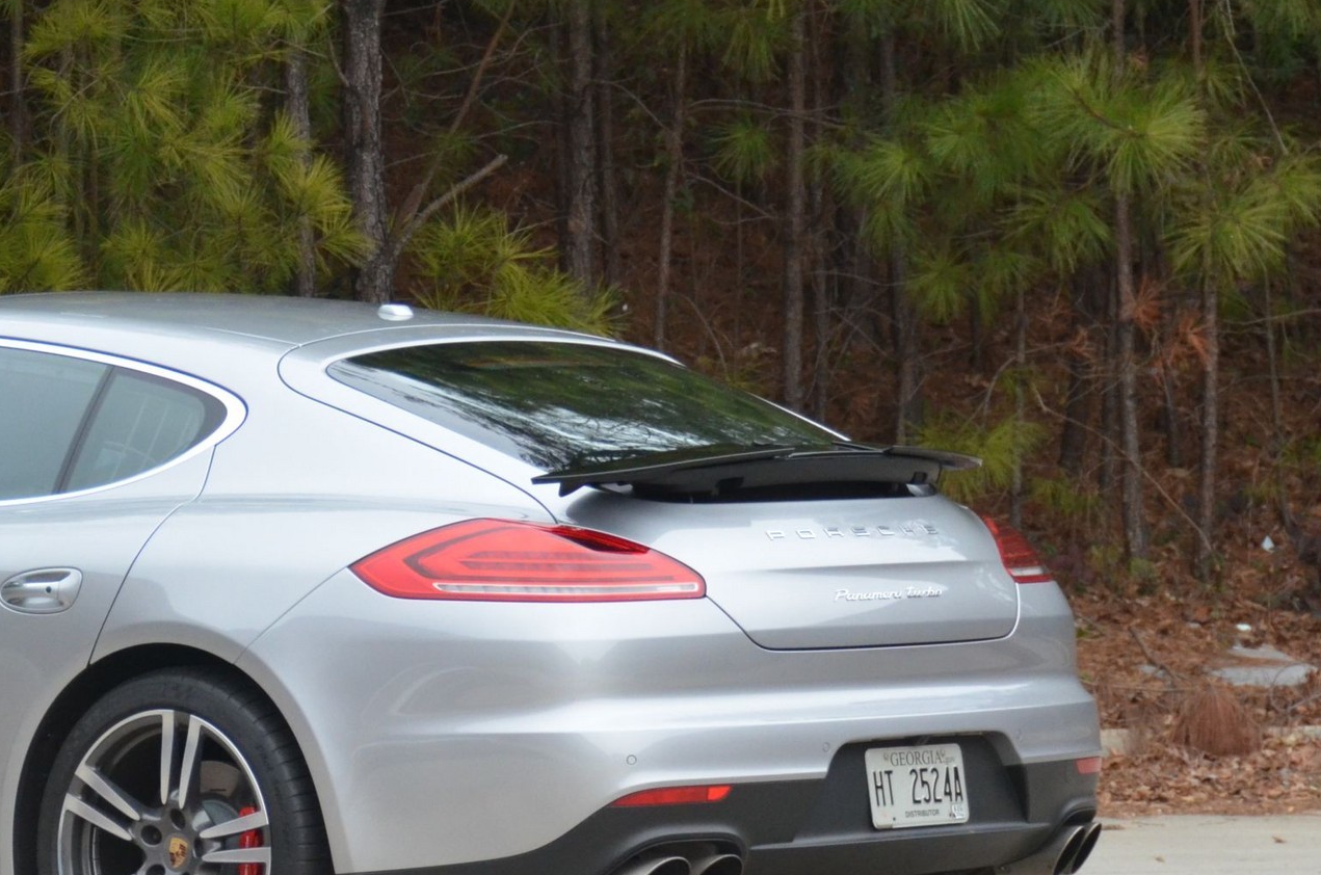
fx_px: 8862
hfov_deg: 8.5
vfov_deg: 5.7
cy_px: 462
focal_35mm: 242
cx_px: 49
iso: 1600
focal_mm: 82
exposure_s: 1/500
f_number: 5
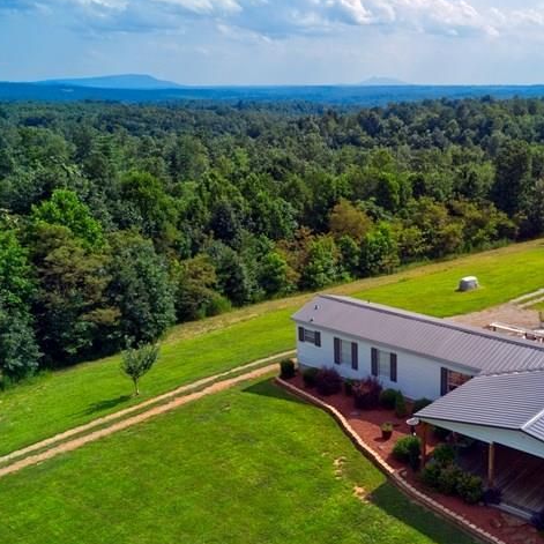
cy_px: 261
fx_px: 693
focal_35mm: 39
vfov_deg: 42.8
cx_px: 416
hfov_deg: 41.4
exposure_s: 1/60
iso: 100
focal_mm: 4.7
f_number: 2.2
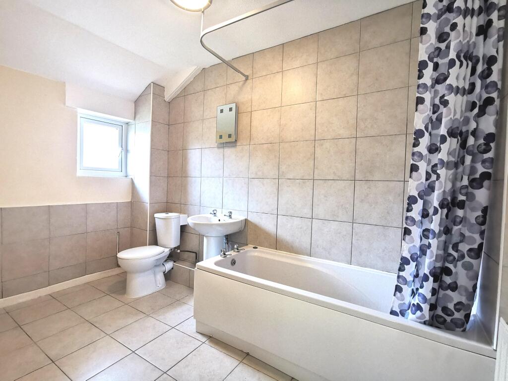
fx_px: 249
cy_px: 190
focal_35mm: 17
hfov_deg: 91.0
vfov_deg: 74.7
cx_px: 254
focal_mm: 2.26
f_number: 2.2
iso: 640
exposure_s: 1/33.3
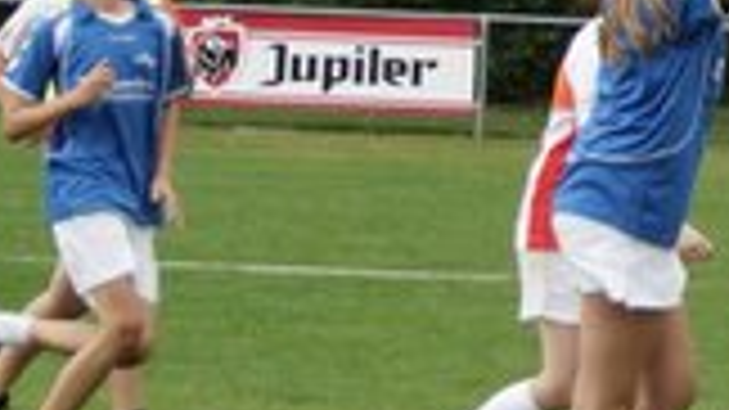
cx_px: 1156
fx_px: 4195
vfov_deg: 5.5
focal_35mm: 217
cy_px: -291
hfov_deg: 9.6
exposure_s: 1/250
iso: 100
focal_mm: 35
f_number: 2.8
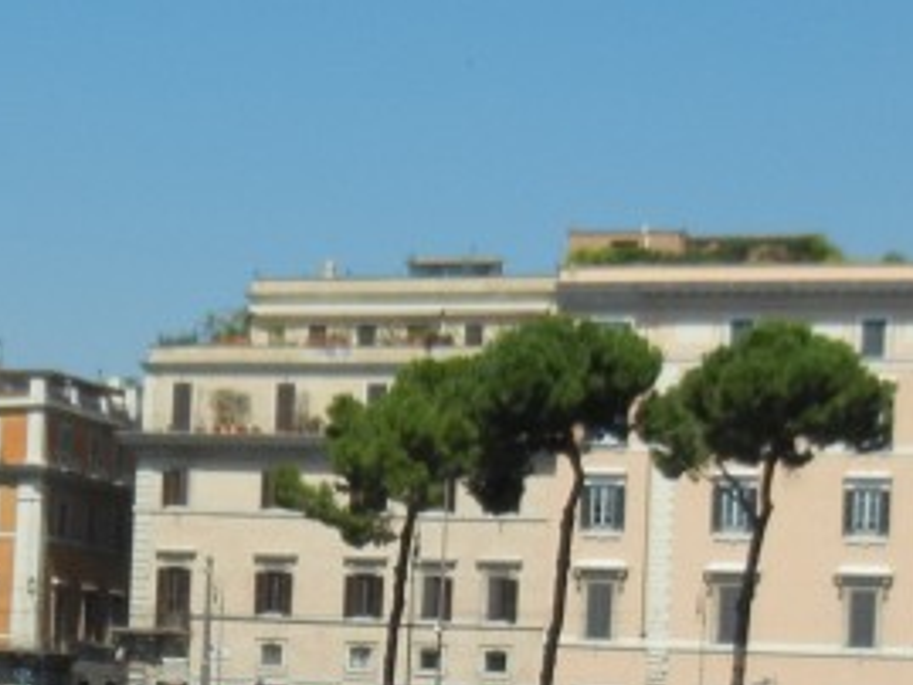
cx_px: 244
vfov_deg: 12.9
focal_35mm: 114
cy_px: 614
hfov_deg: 17.2
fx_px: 3008
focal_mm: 5.4
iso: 160
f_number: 7
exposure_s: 1/540
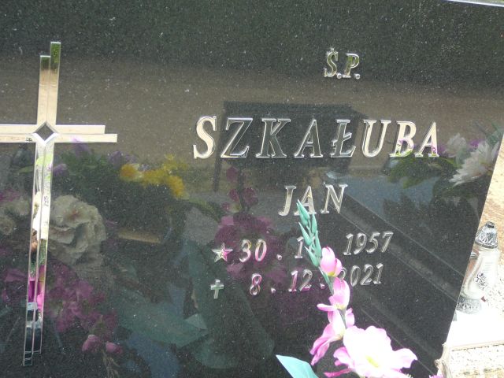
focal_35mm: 52
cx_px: 252
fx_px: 757
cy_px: 189
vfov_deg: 28.0
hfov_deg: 36.8
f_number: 3.4
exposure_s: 1/60
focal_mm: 7.8
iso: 80
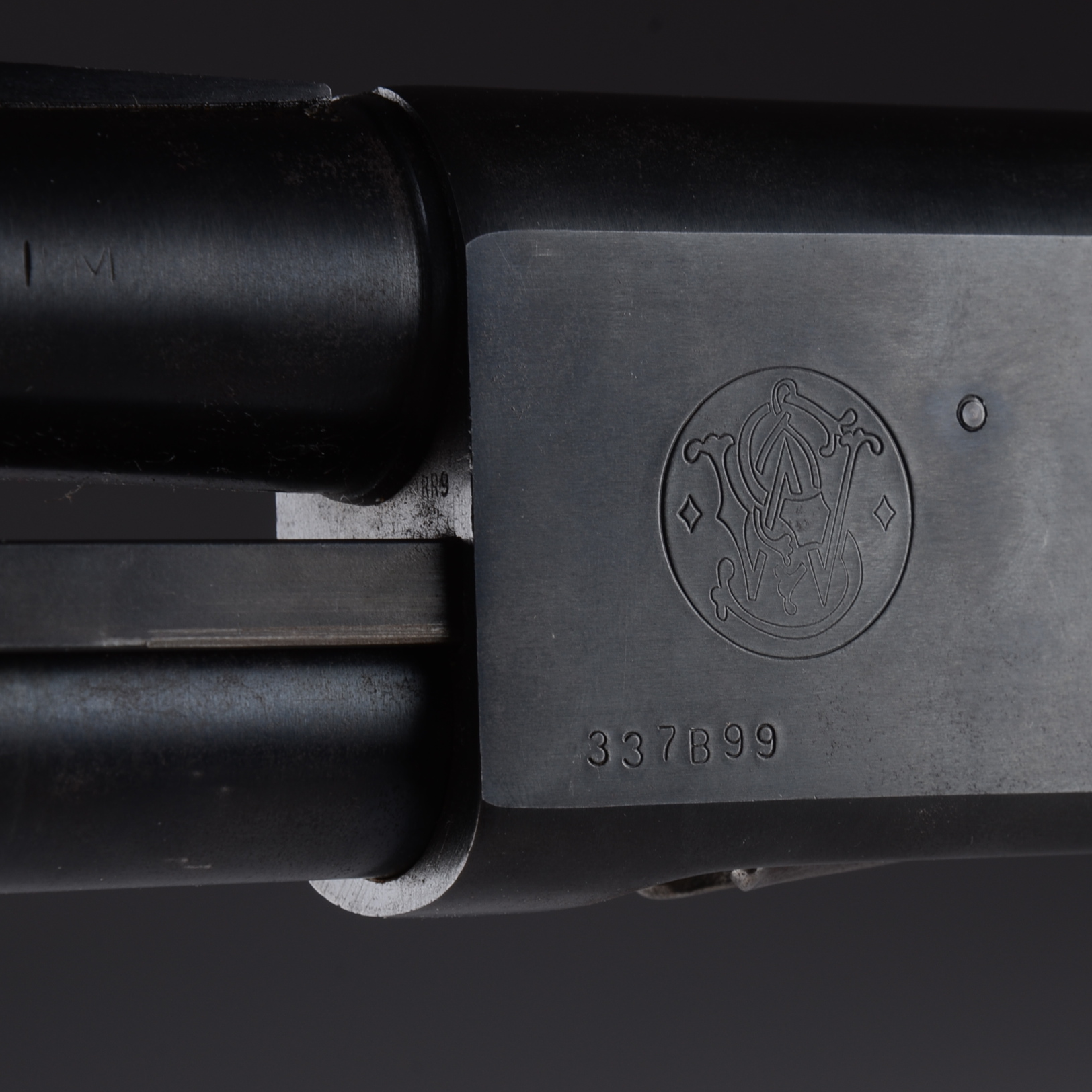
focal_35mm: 203
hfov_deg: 8.6
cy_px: 548
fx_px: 7232
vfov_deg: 8.6
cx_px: 817
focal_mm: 105
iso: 125
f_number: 14
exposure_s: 1/100
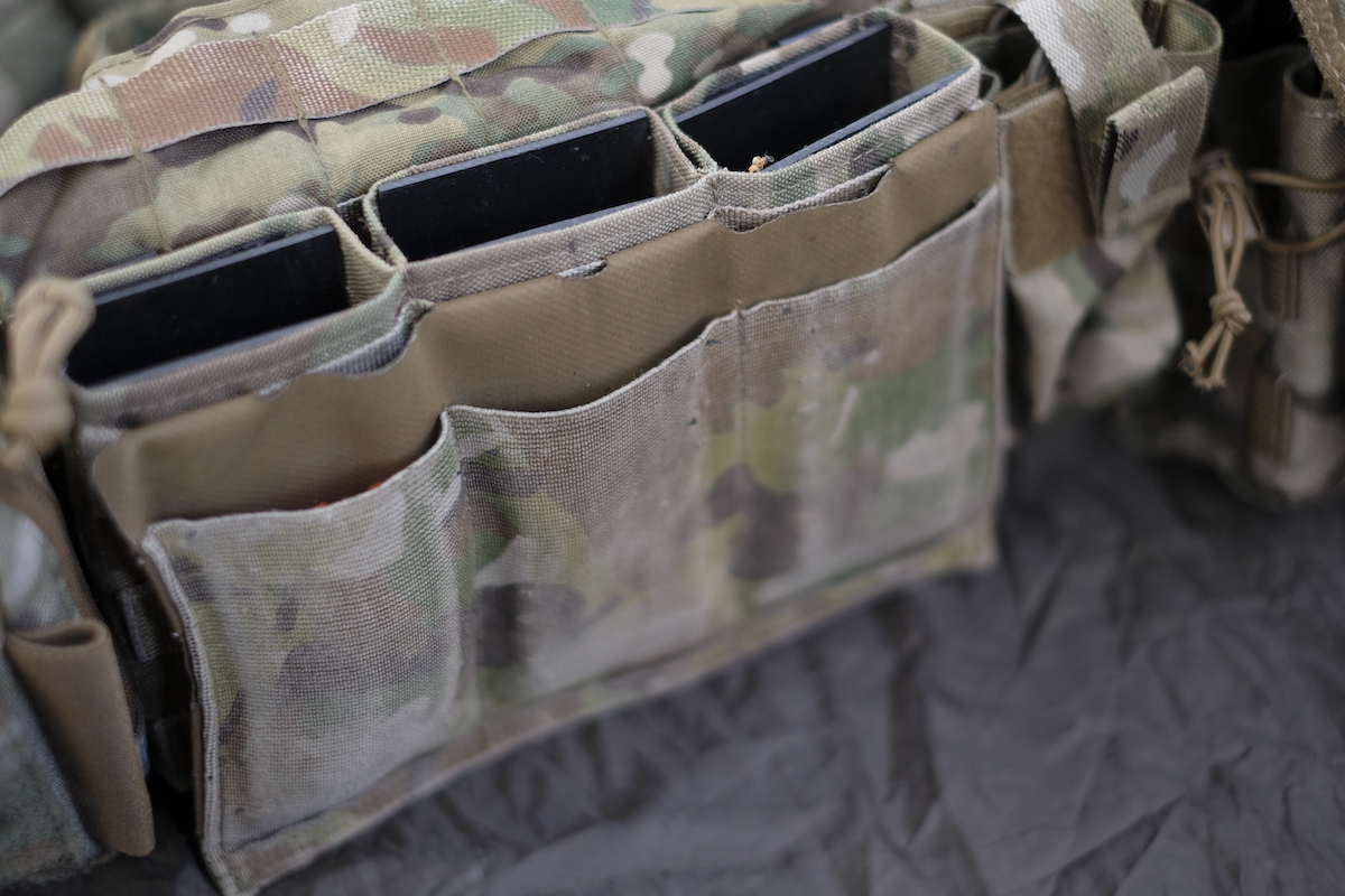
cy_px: 448
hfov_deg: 37.5
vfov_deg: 25.5
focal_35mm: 53
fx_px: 1980
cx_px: 672
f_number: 1.4
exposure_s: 1/220
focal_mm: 35
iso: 200
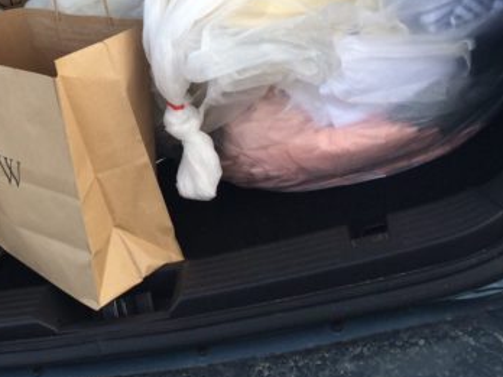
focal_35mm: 69
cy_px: -23
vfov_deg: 20.4
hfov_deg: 26.4
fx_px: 1003
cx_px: -19
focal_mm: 4.12
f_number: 2.2
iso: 32
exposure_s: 1/297
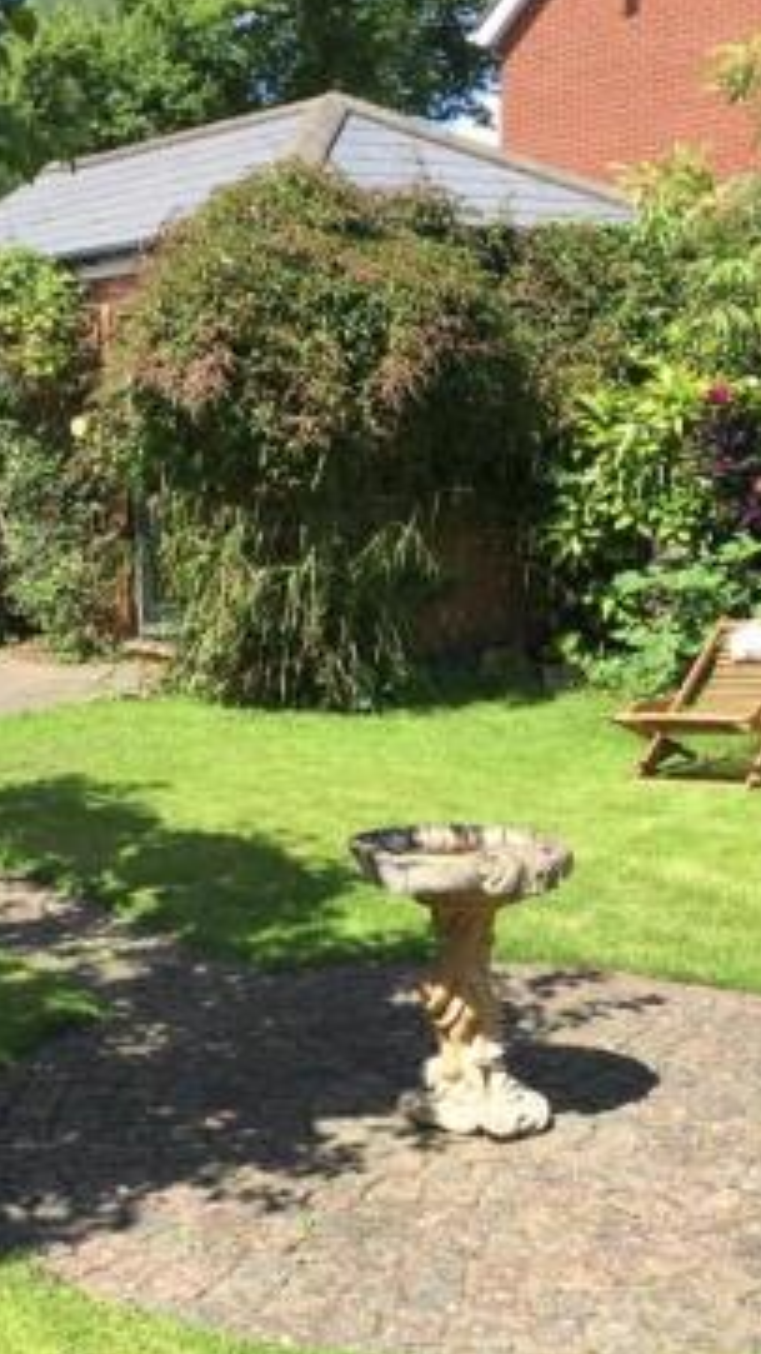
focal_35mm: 51
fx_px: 1830
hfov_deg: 23.3
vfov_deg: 40.5
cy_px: 741
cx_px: 189
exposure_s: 1/898
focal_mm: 4.15
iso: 32
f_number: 2.2
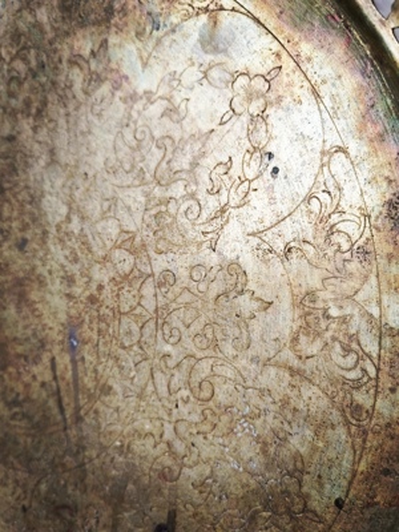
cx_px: 200
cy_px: 266
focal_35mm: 26
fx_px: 400
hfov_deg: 53.1
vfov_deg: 67.3
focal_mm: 4.95
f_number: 1.9
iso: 2606
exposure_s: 1/50
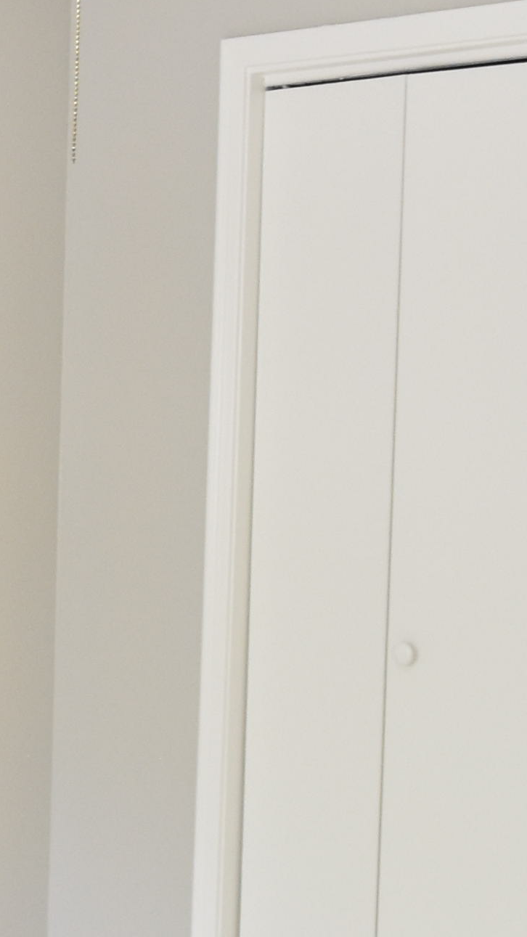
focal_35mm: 73
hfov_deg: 16.1
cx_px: -42
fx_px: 1814
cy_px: 496
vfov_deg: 29.0
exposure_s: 1/125
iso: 800
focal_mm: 10
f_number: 3.5
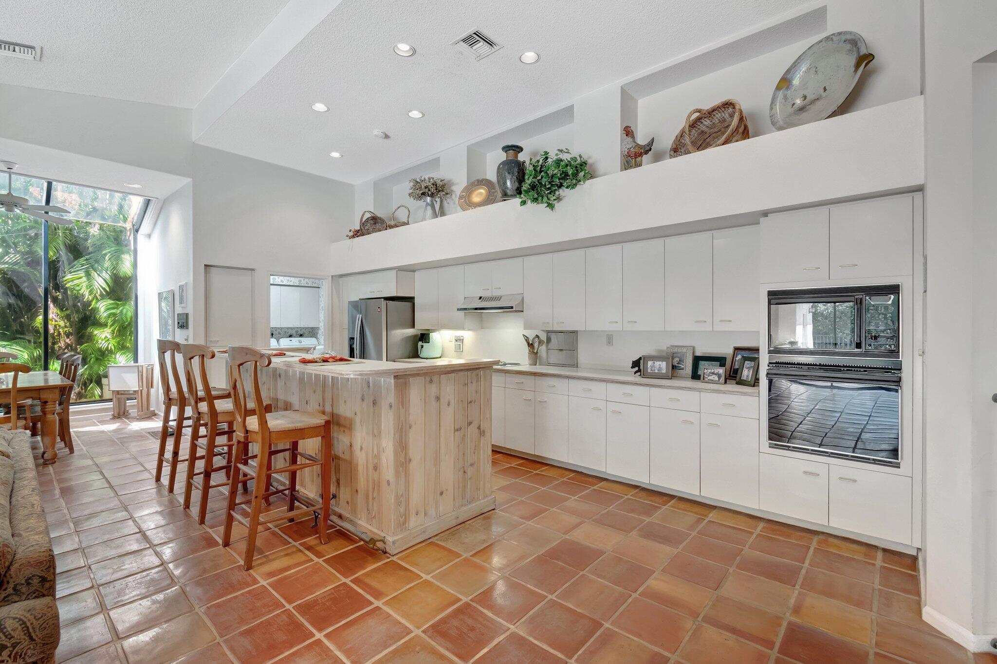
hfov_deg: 100.4
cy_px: 332
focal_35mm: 15
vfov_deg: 77.3
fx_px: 415
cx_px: 498
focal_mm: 10
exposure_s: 1/5
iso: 1000
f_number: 8
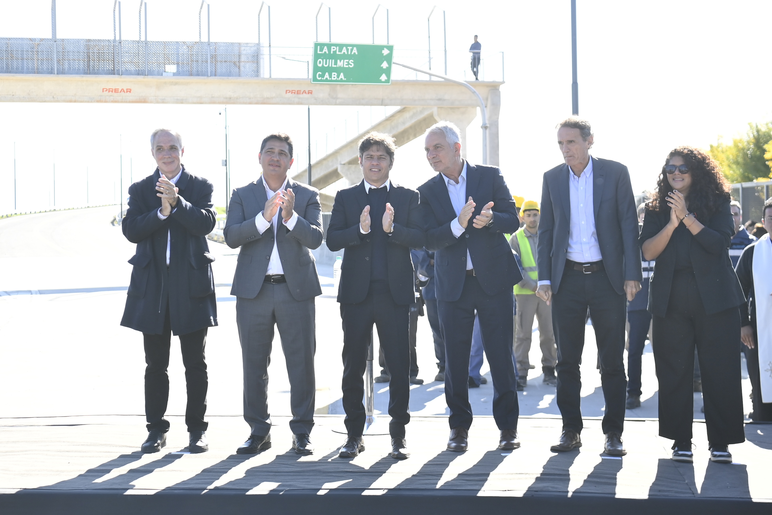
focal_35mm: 51
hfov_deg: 38.9
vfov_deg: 26.5
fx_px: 1094
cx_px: 416
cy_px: 235
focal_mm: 46
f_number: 3.5
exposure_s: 1/1667
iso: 500
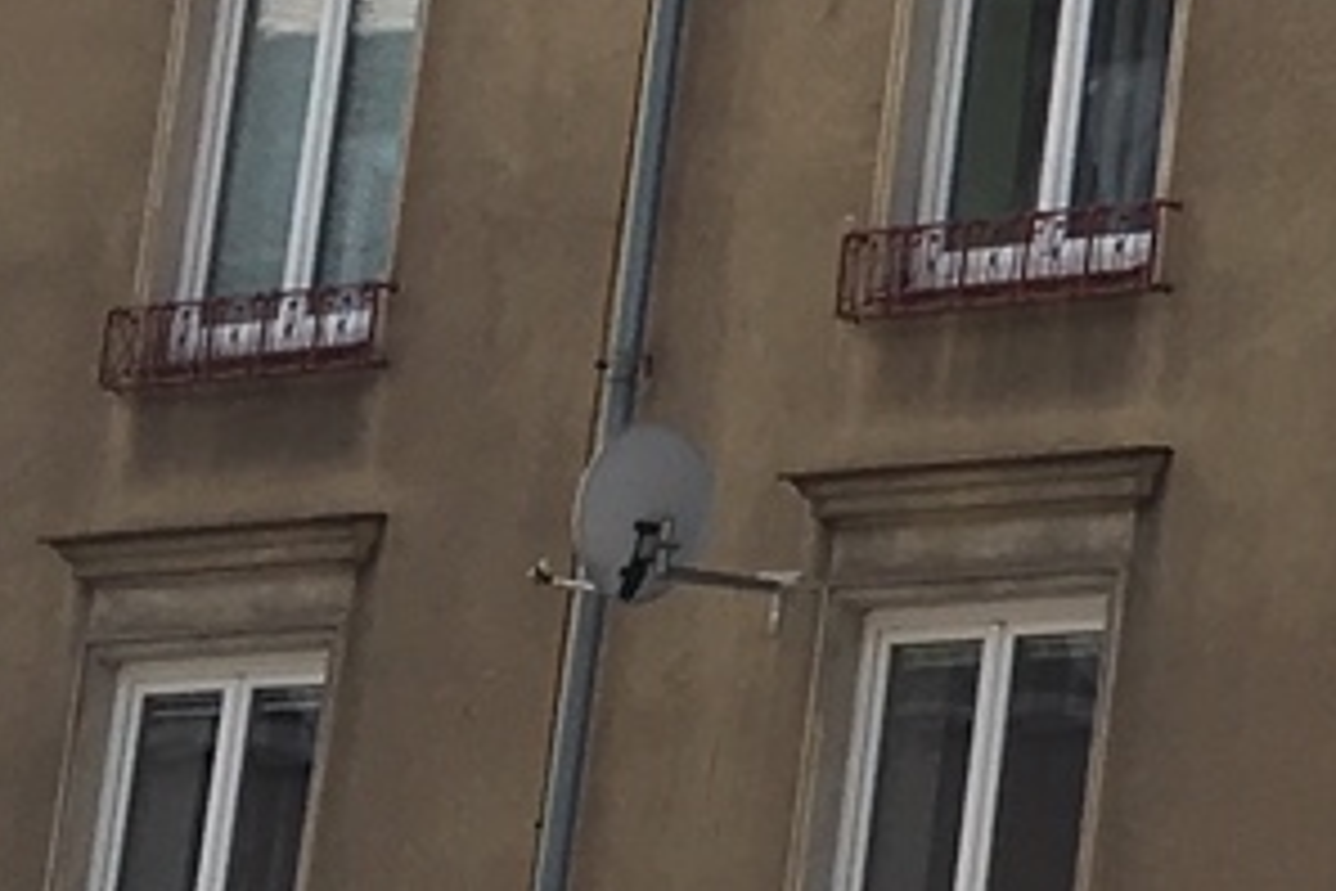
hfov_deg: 8.8
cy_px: -477
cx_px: 3540
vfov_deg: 6.6
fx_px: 7607
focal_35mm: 205
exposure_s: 1/1099
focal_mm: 4.15
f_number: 2.2
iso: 25
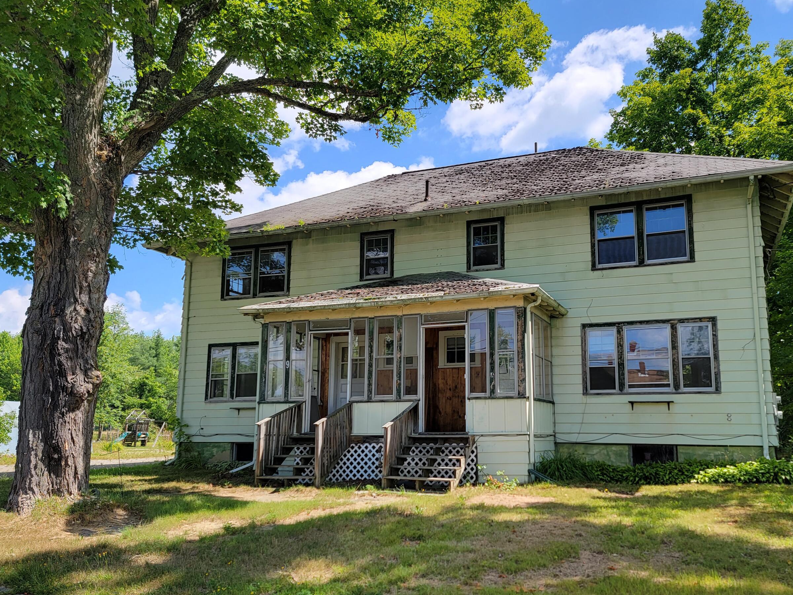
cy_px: 333
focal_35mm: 30
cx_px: 459
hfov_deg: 59.7
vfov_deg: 46.7
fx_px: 687
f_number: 1.8
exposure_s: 1/488
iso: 16
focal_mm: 6.7
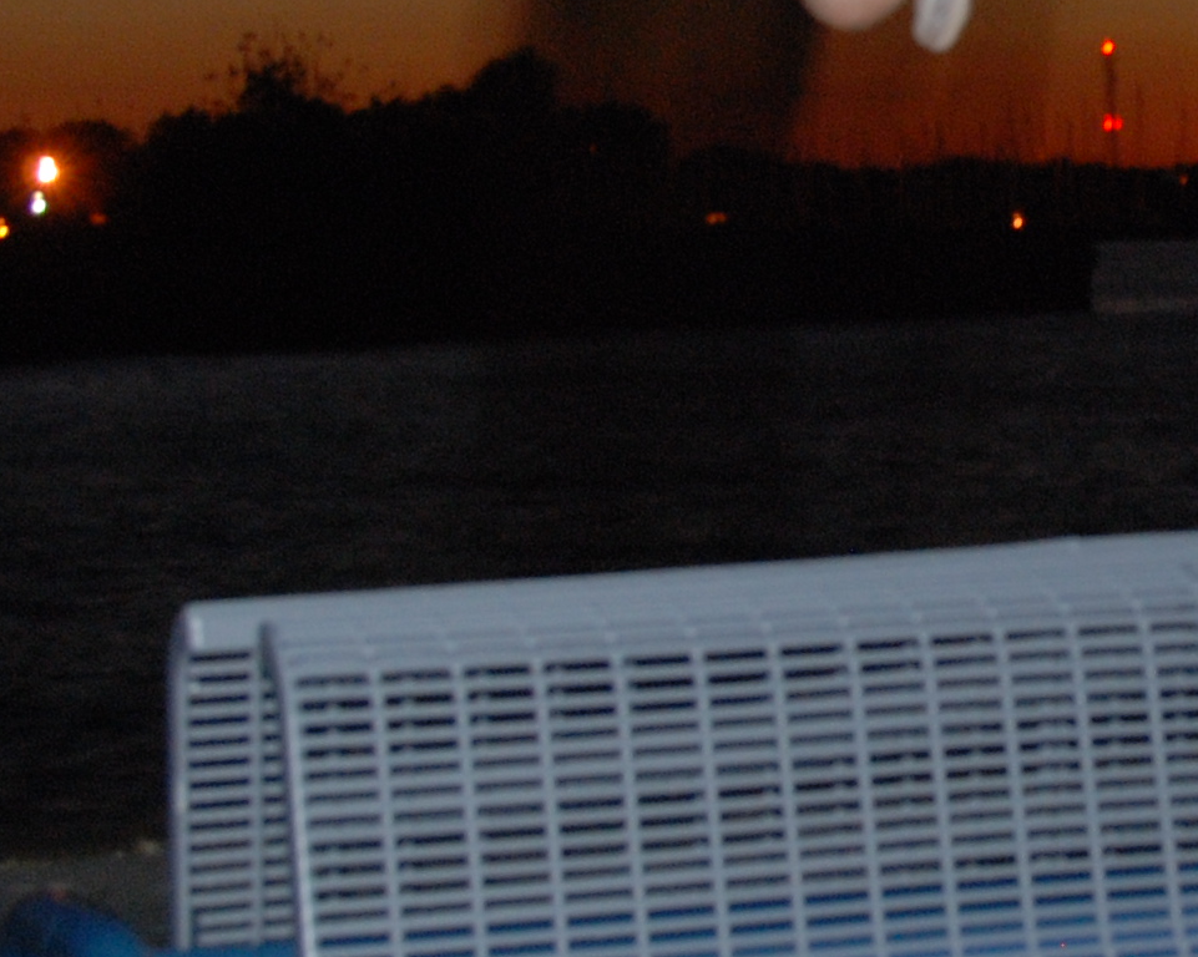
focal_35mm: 125
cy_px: 317
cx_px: 1159
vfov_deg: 12.3
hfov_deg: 15.2
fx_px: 4430
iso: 400
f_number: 4.5
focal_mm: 22
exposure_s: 1/2.5
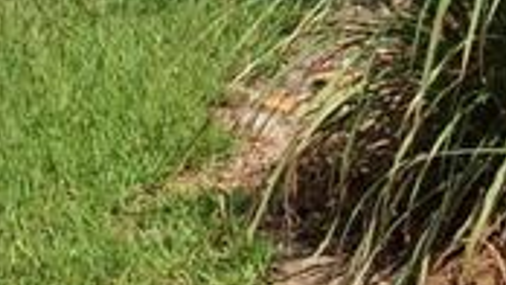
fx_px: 2067
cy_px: -375
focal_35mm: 154
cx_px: 16
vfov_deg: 7.4
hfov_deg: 13.8
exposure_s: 1/1192
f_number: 2.4
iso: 32
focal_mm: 3.3
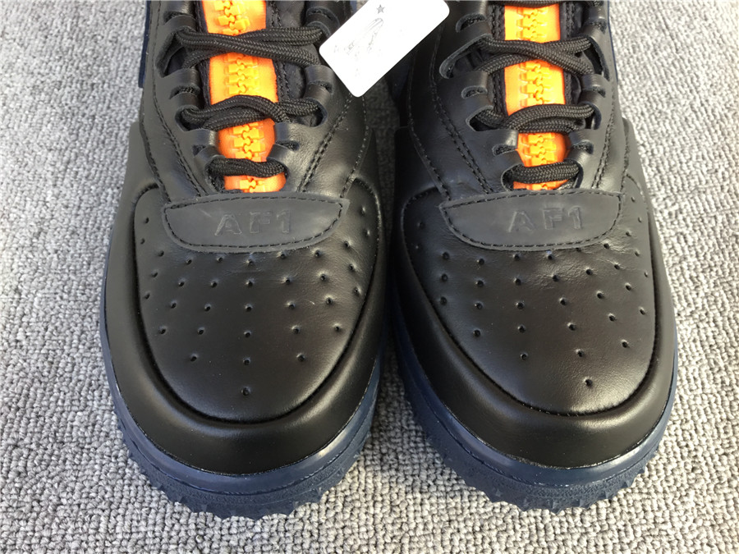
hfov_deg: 58.4
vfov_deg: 45.4
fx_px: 662
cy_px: 277
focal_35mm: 31
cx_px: 370
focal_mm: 3.3
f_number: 2.4
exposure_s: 1/100
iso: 40
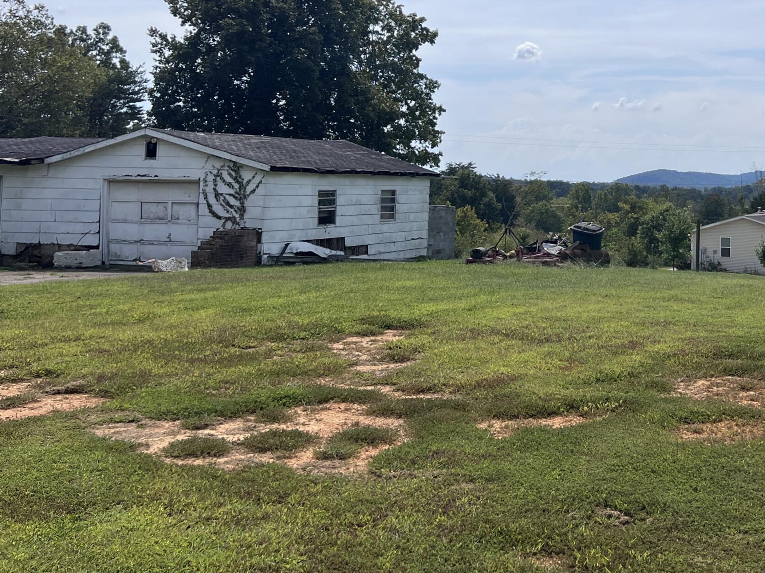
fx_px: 1039
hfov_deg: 38.9
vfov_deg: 30.2
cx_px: 608
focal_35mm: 47
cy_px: 120
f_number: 1.5
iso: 50
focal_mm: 5.7
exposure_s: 1/9434
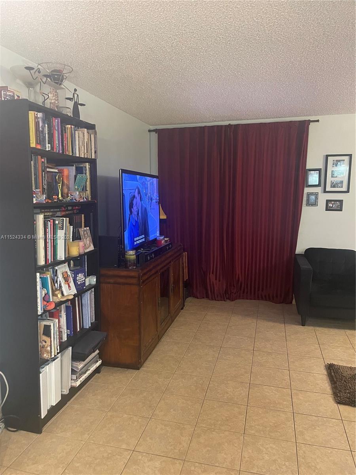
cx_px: 178
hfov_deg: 53.1
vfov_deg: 67.3
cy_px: 238
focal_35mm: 26
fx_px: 357
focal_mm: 4.2
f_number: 1.6
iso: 500
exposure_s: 1/40
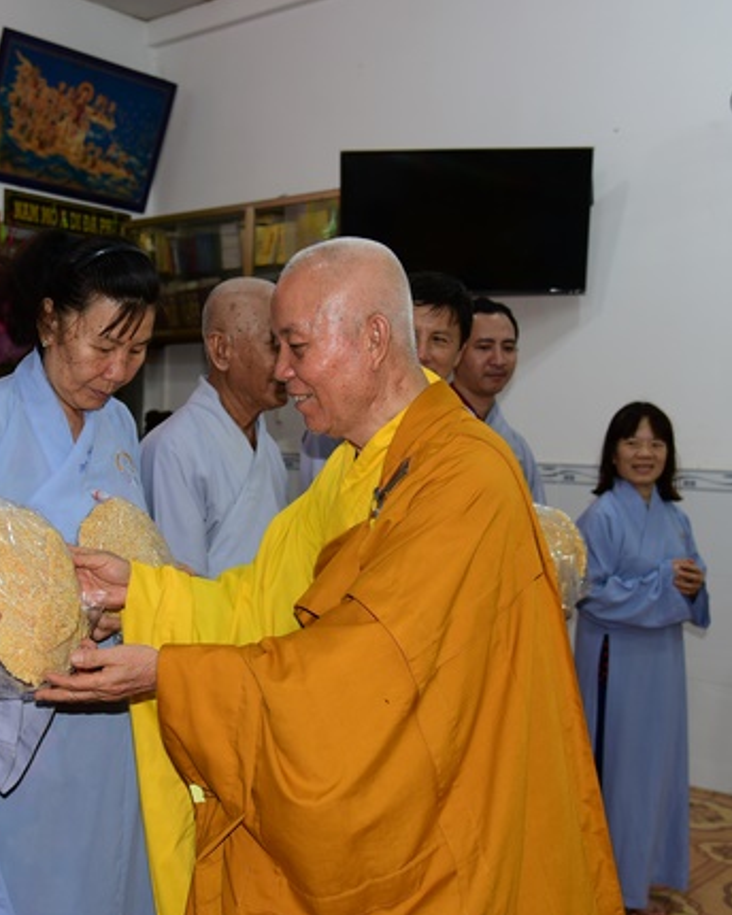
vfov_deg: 42.0
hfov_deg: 33.9
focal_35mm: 44
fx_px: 1192
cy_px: 455
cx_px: 249
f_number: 4
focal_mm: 31
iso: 320
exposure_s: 1/60
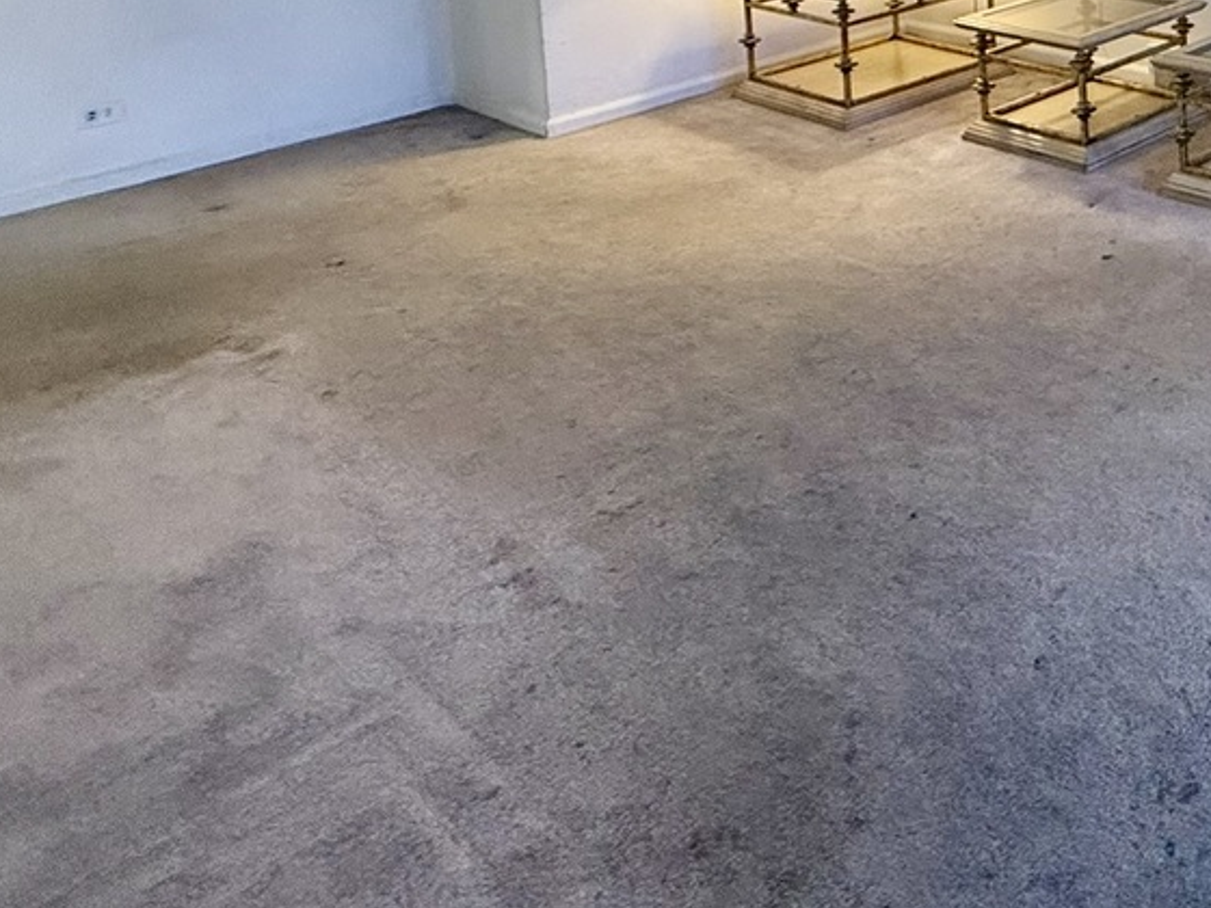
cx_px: 1354
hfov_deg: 40.6
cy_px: -216
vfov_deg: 32.0
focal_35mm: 36
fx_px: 1259
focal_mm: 2.22
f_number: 2.2
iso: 250
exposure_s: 1/120
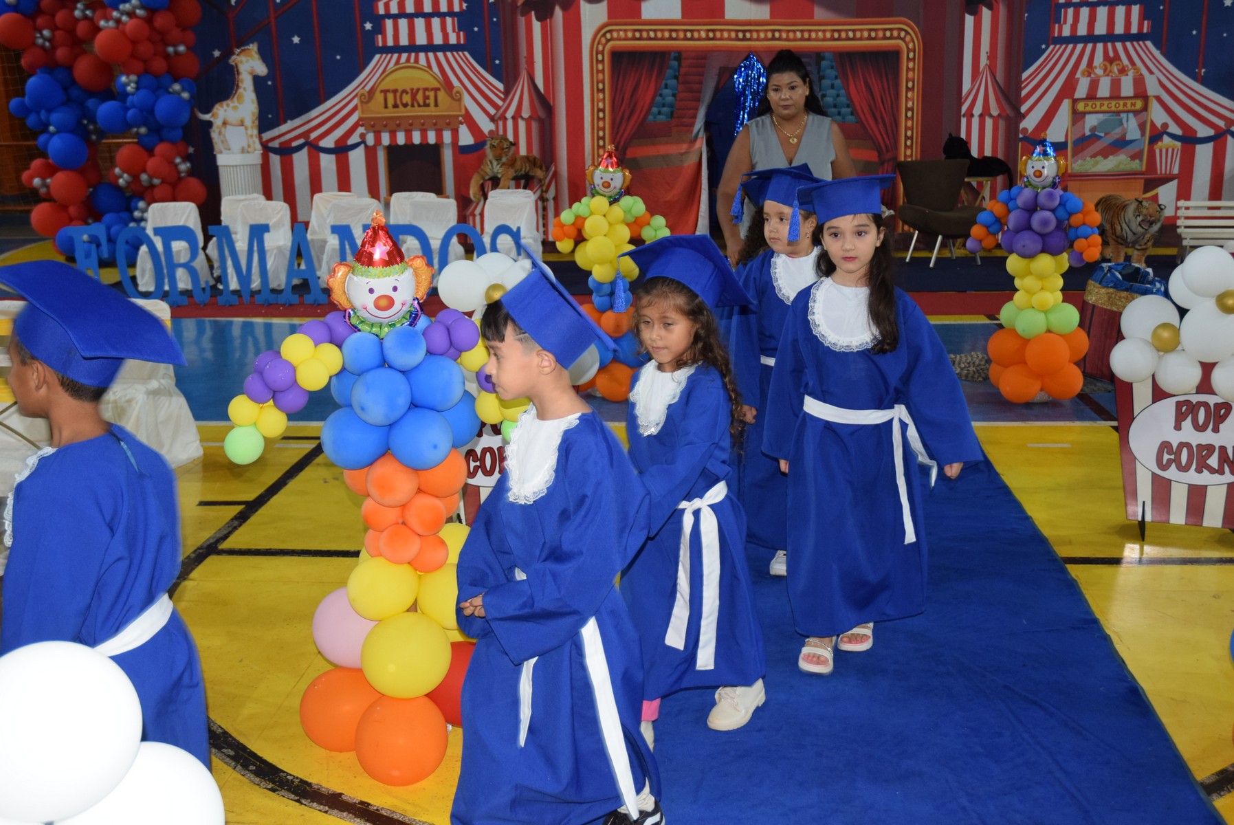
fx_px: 1286
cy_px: 412
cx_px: 617
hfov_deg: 51.2
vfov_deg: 35.6
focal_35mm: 38
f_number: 3.8
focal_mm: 25
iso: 1000
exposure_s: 1/60
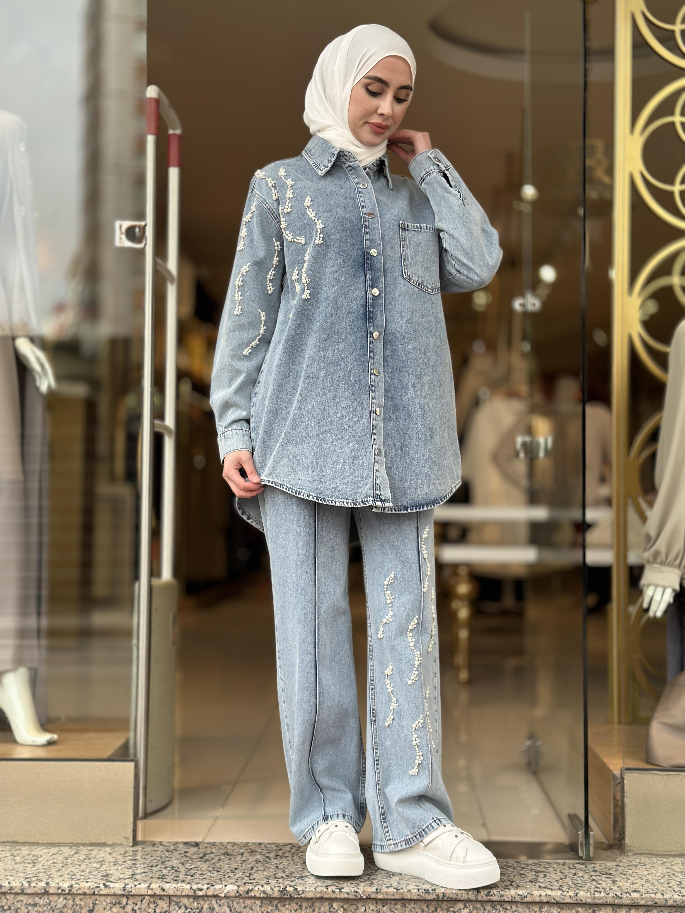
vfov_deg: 39.7
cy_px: 456
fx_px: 1266
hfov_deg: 30.3
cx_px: 342
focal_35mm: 48
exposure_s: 1/407
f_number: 1.78
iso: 80
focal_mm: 6.86
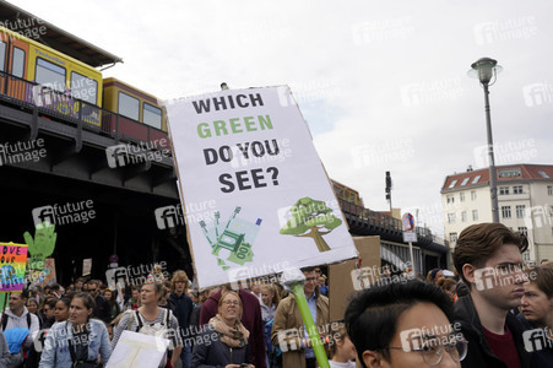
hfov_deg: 55.8
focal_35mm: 34
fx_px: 522
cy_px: 184
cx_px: 276
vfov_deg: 38.8
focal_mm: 34
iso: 160
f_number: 11
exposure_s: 1/160
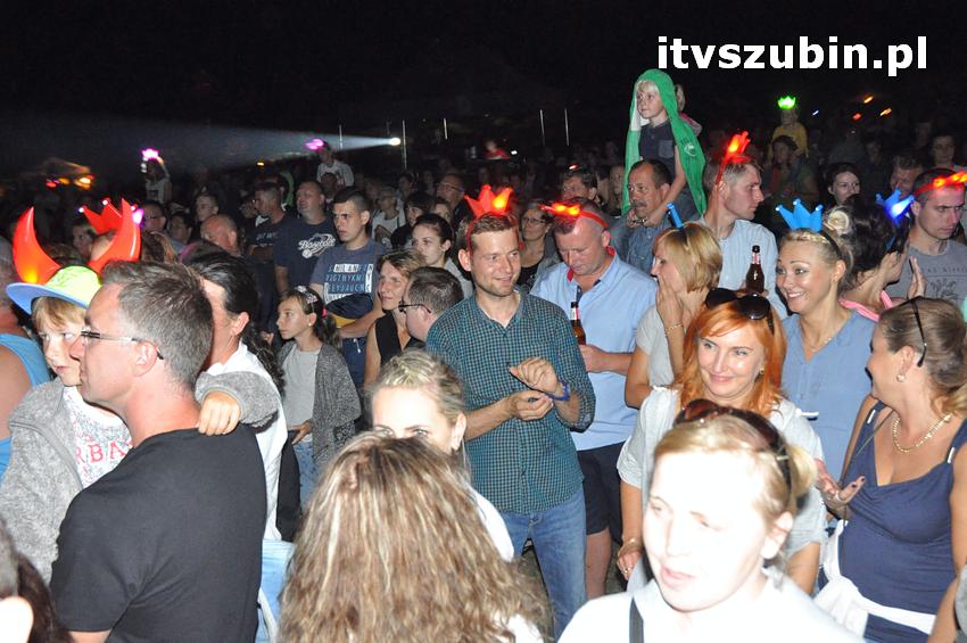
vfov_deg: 36.8
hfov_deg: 53.2
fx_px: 966
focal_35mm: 36
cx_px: 484
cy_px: 322
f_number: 5.6
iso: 3200
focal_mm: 24
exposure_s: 1/60
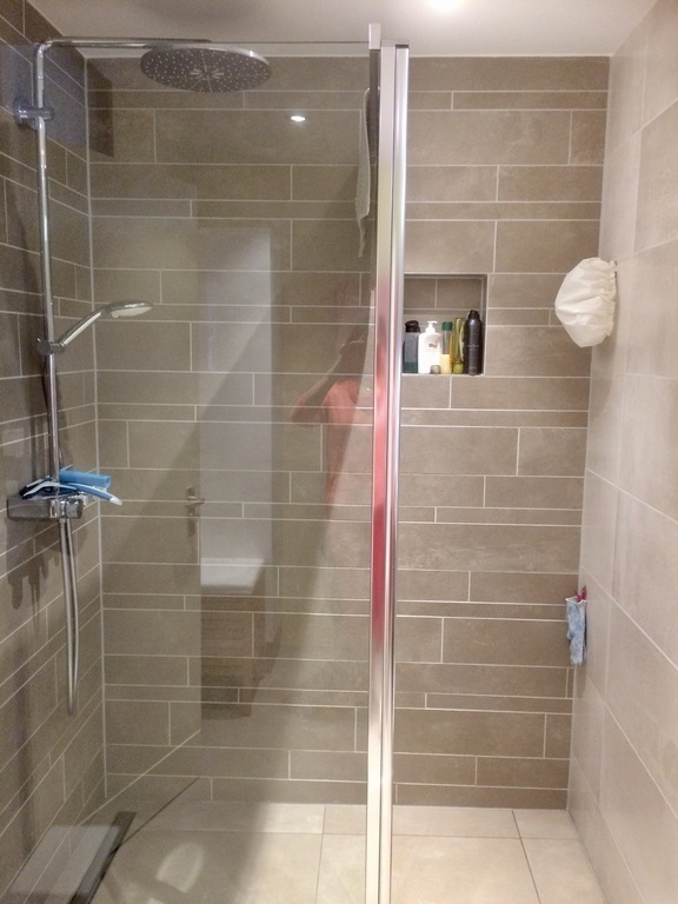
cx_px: 339
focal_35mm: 29
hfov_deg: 48.2
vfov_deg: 61.7
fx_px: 757
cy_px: 452
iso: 200
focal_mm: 4.15
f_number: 2.2
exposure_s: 1/33
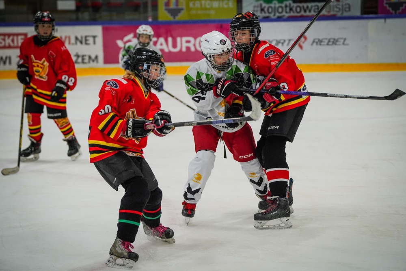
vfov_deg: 11.1
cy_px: 136
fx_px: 1387
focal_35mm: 123
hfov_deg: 16.7
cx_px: 203
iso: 4000
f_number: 4
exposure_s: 1/2000
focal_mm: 123
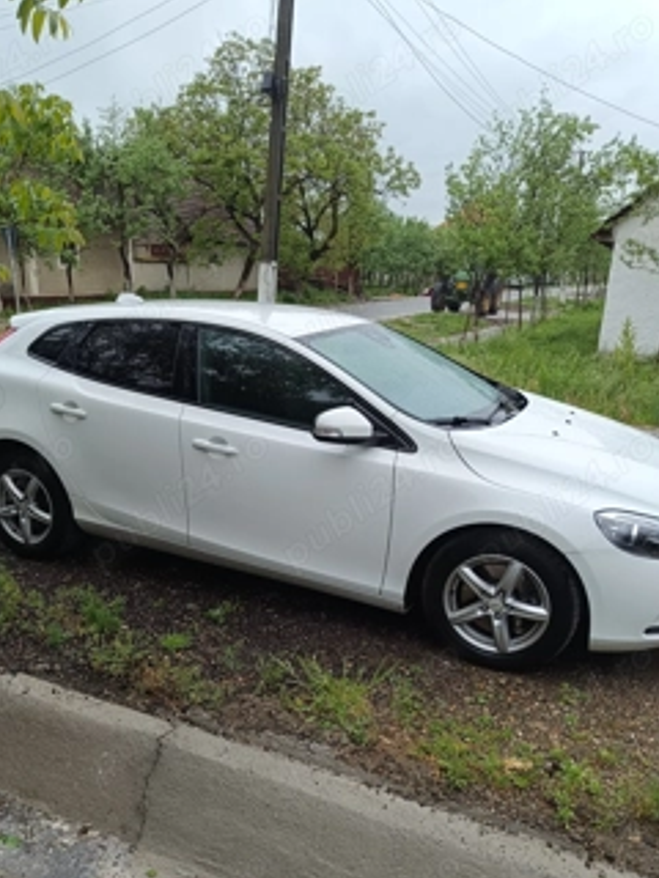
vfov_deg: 59.2
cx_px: 275
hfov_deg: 46.6
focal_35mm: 30
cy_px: 546
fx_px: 761
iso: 64
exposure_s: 1/102
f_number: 1.88
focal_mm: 5.59
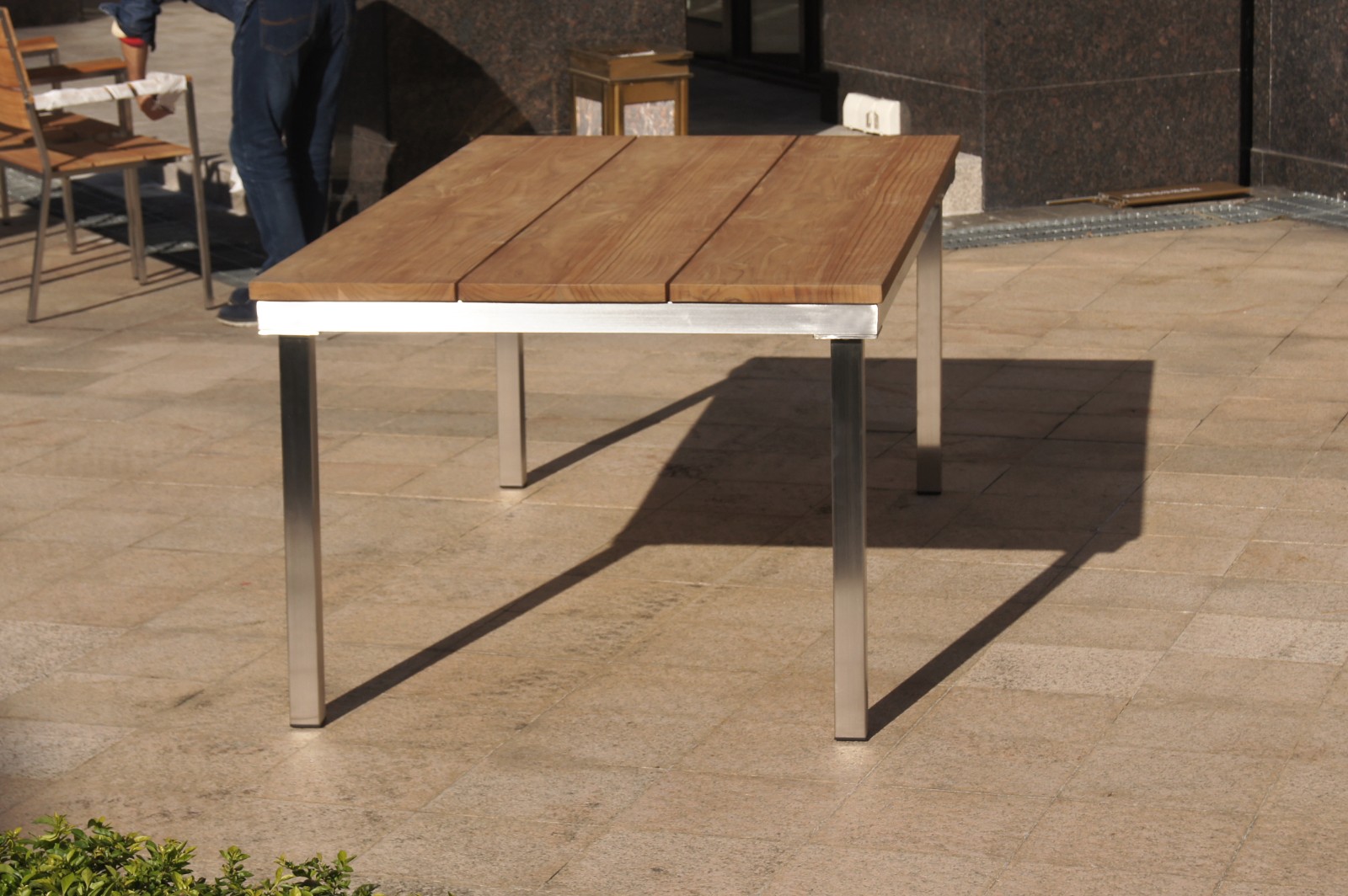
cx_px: 674
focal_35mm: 82
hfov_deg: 24.6
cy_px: 448
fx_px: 3087
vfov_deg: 16.5
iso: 100
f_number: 9
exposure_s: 1/400
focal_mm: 55
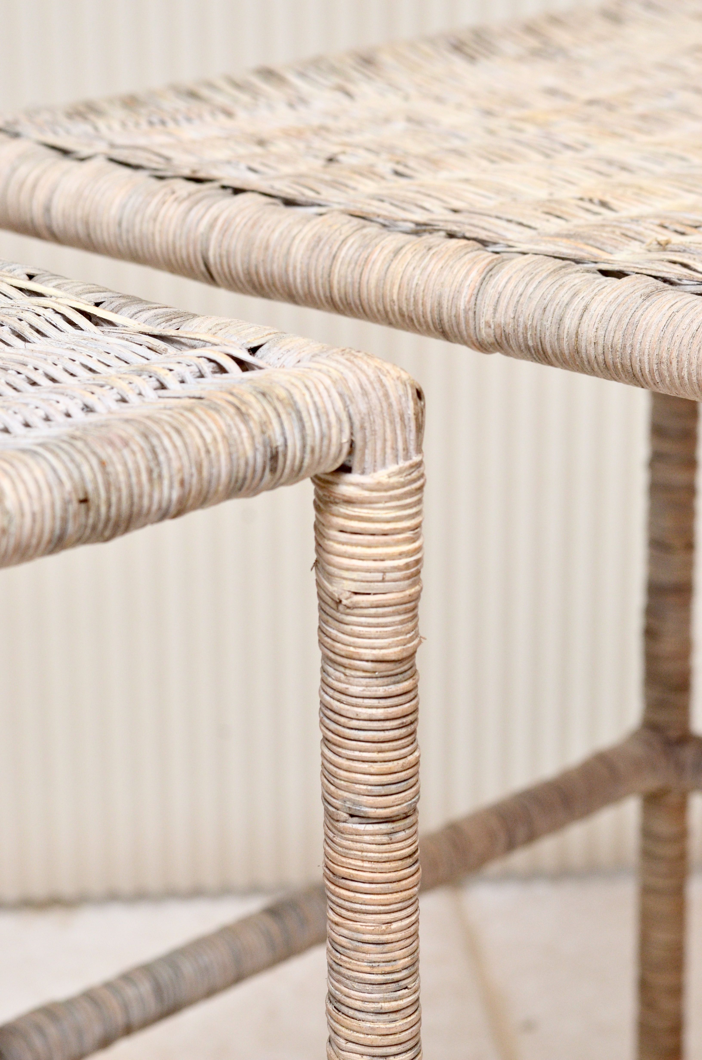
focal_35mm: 105
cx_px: 351
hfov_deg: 13.0
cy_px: 530
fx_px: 3085
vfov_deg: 19.5
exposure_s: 1/160
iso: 800
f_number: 8
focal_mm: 70
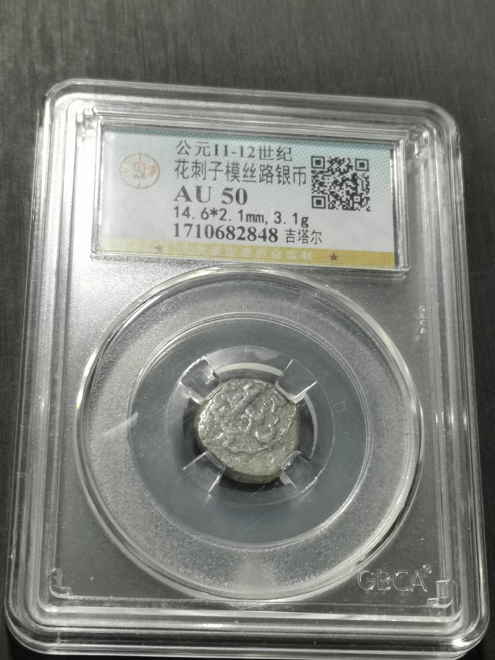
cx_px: 248
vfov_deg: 28.2
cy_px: 330
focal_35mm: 69
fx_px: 1316
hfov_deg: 21.3
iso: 100
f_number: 1.8
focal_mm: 5.58
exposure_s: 1/100
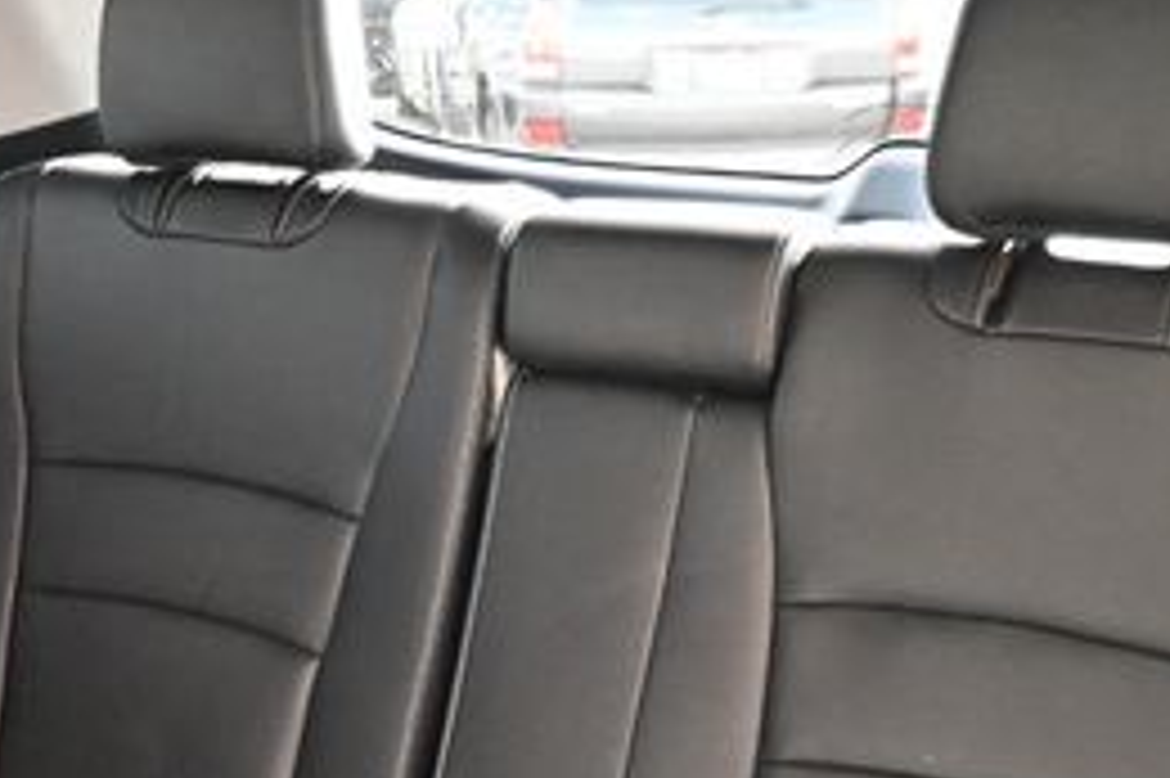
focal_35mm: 59
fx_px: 1916
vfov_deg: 22.1
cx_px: 580
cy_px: 778
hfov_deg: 34.0
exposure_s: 1/125
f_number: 3.5
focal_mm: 16
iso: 3200
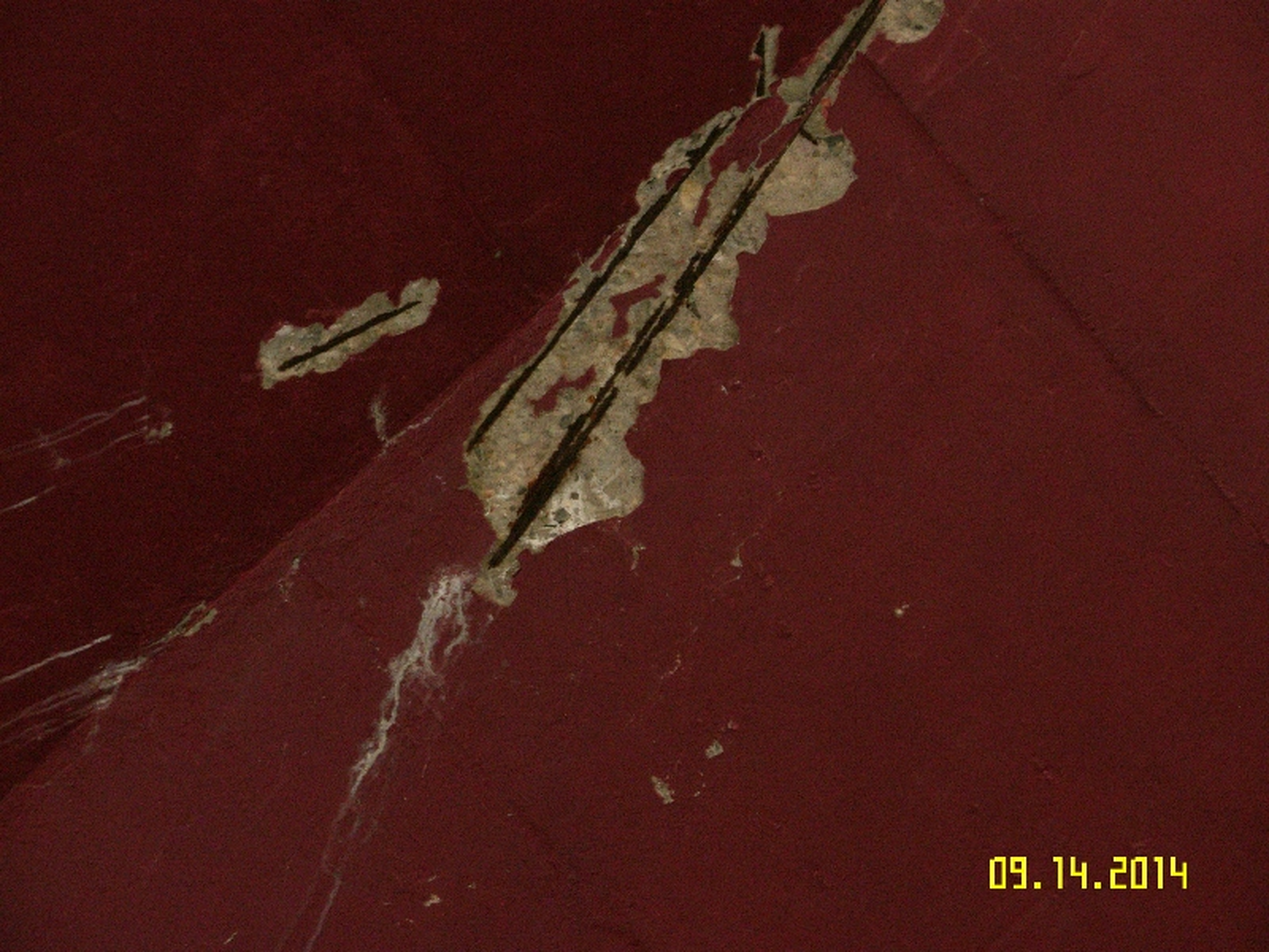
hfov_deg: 9.9
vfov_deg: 7.4
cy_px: 476
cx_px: 634
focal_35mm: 200
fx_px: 7332
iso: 100
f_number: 4
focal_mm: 51.7
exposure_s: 1/100
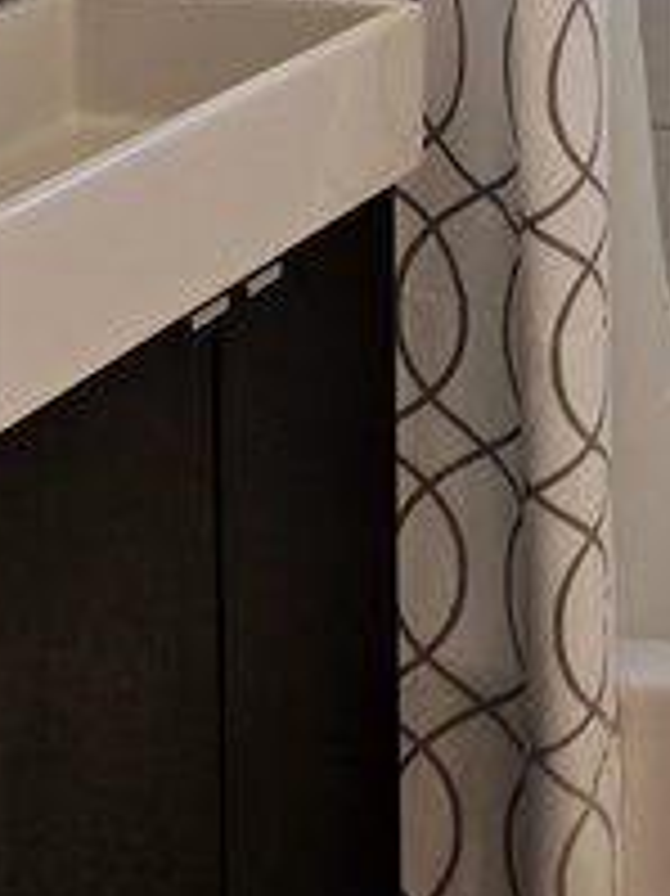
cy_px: -248
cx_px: 814
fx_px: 3229
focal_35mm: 125
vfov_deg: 15.1
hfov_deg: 11.6
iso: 50
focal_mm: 5.4
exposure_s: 1/120
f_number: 1.8
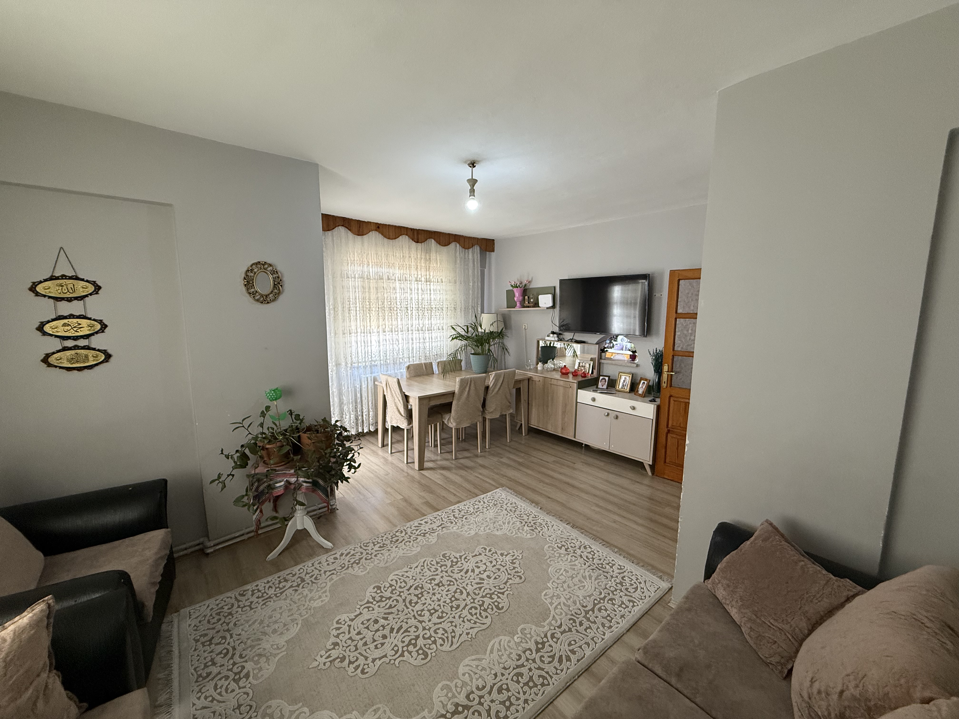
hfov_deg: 102.1
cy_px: 360
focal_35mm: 14
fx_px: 388
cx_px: 480
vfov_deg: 85.7
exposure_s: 1/100
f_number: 2.2
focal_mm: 2.22
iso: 320
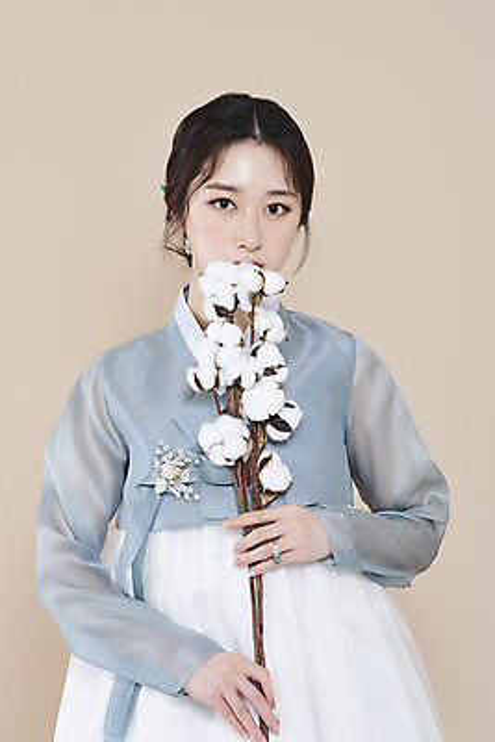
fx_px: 2164
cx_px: 248
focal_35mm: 105
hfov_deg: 13.1
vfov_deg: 19.4
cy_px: 371
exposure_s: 1/125
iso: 64
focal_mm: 105
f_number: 11
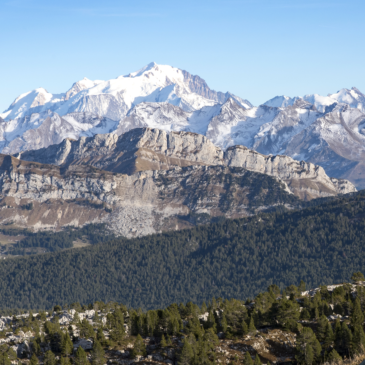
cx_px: 296
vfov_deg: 11.8
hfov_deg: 11.8
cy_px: 210
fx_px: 1766
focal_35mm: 148
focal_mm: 78
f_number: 8
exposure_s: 1/160
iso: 250
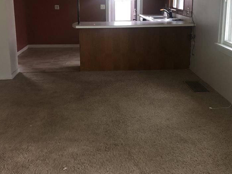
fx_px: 342
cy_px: 72
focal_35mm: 51
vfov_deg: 28.5
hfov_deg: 37.5
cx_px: 112
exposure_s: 1/4
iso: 100
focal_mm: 3.99
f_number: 1.8
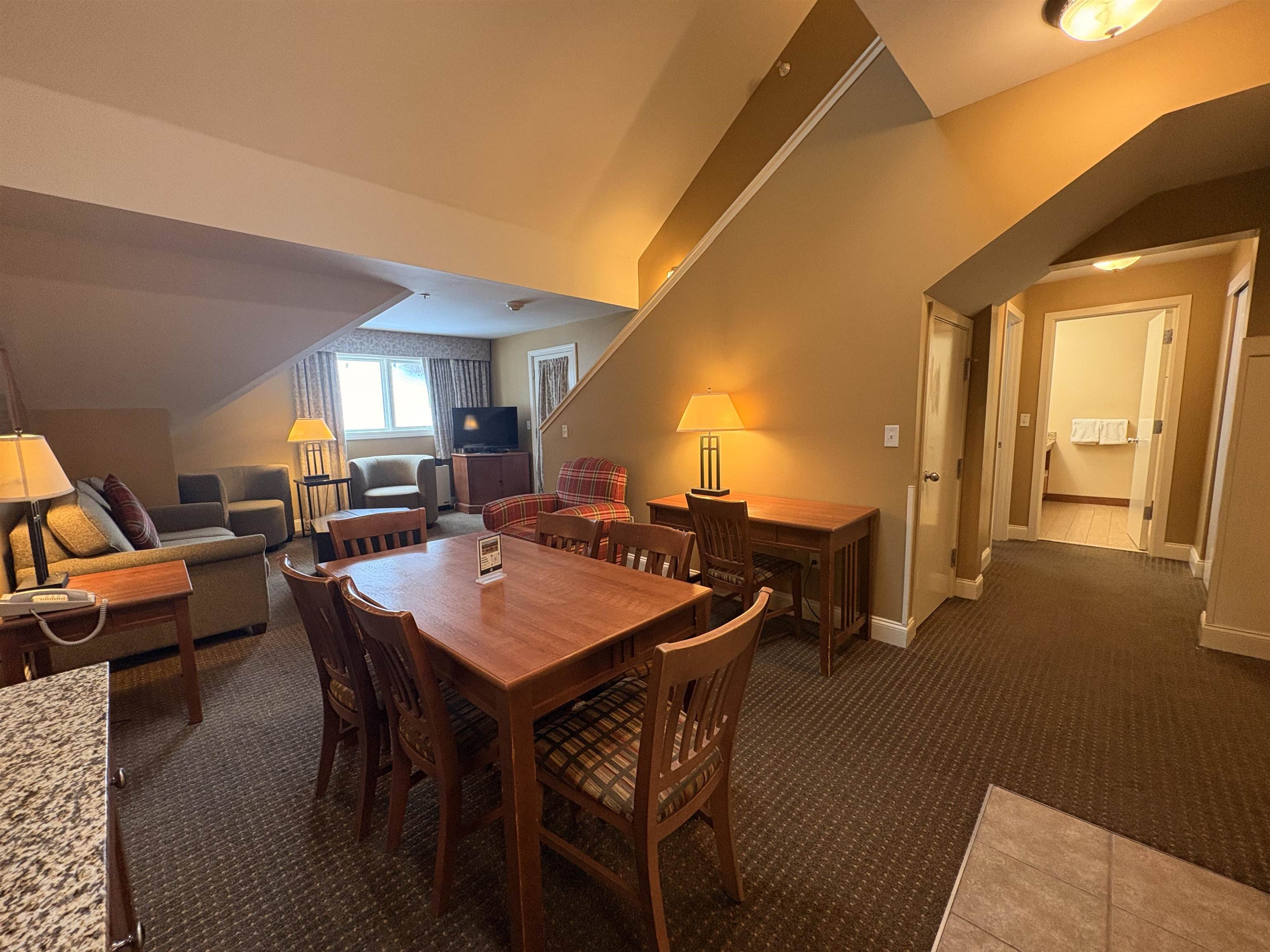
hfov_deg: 102.1
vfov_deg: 85.7
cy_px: 476
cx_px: 635
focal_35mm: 14
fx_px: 514
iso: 320
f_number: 2.2
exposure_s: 1/60
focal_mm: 2.22
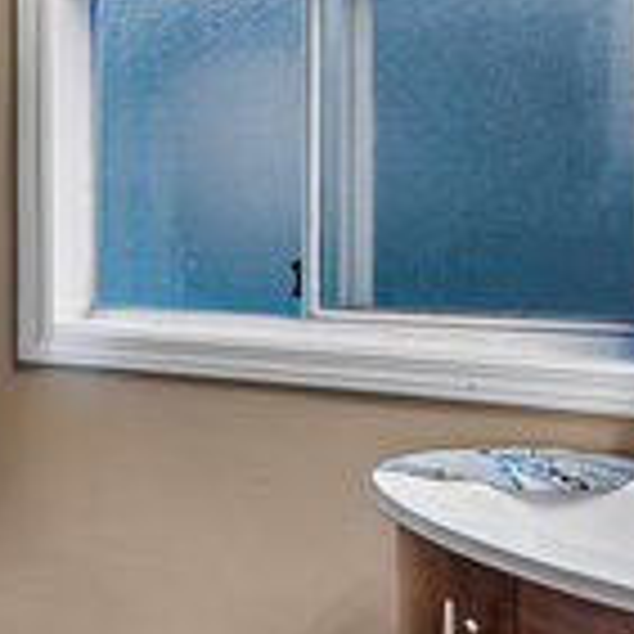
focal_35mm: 42
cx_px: -227
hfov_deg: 30.1
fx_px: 870
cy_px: 252
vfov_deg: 39.8
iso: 320
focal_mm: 16
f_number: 7.1
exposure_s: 1/2.5
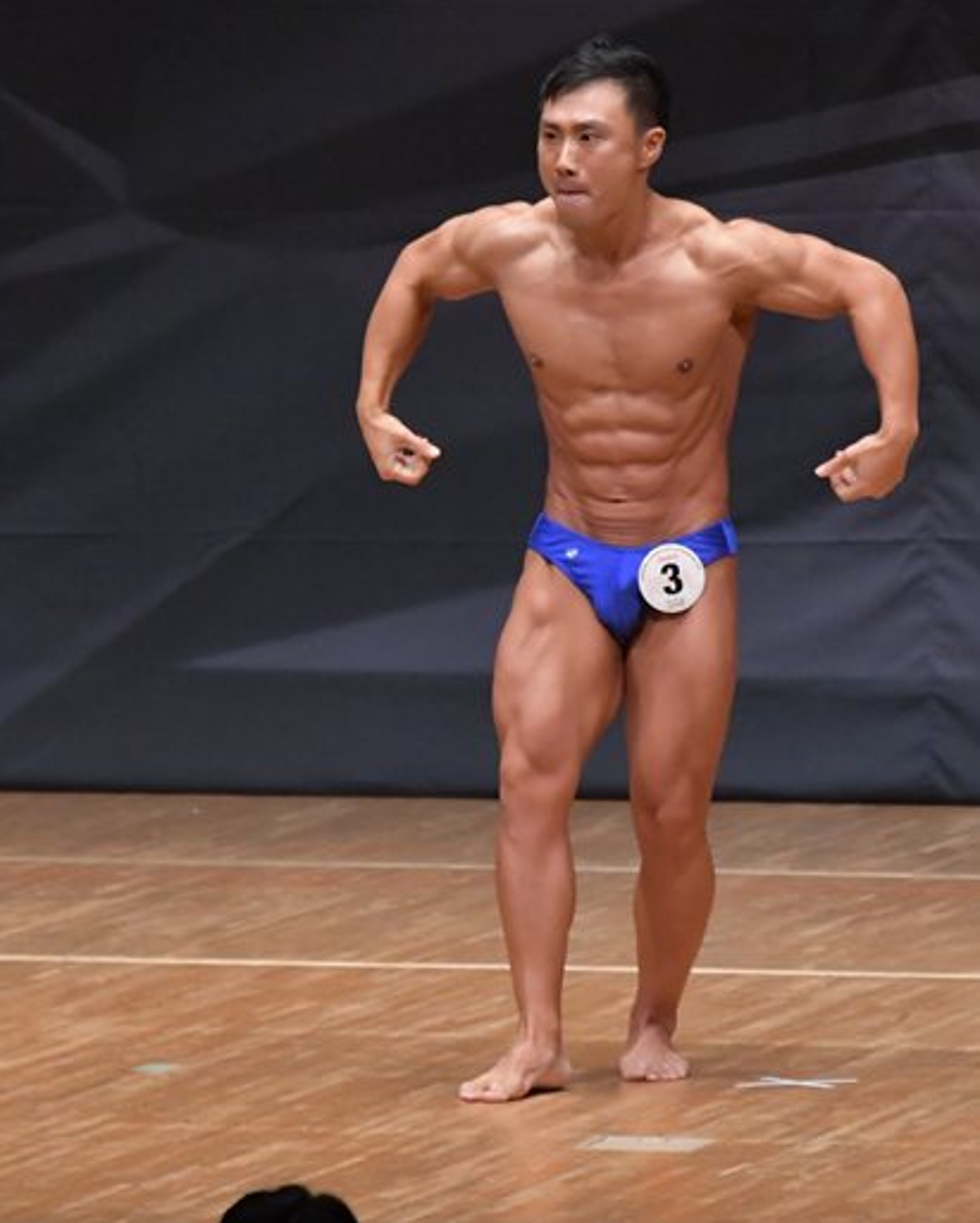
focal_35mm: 446
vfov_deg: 4.3
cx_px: 521
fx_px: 16155
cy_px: 613
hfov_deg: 3.5
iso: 6400
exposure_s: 1/400
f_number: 5.6
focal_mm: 210
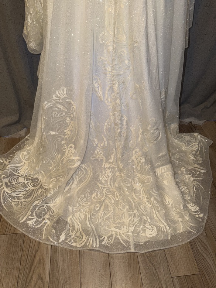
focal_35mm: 24
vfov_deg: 71.6
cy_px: 144
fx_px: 200
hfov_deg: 56.8
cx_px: 108
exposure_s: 1/55
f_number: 1.78
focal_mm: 6.76
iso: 80
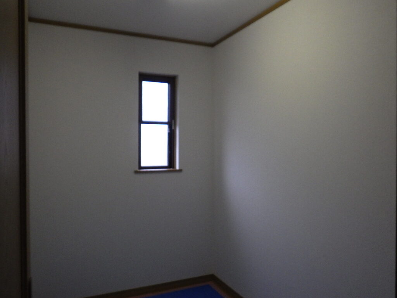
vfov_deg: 49.7
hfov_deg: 63.4
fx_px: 321
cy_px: 149
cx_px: 198
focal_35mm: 28
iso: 400
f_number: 3.5
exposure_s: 1/60
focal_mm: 5
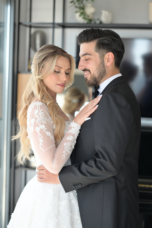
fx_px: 538
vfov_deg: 23.9
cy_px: 114
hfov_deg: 16.1
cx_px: 76
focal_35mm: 85
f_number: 2.5
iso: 400
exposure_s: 1/800
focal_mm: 85
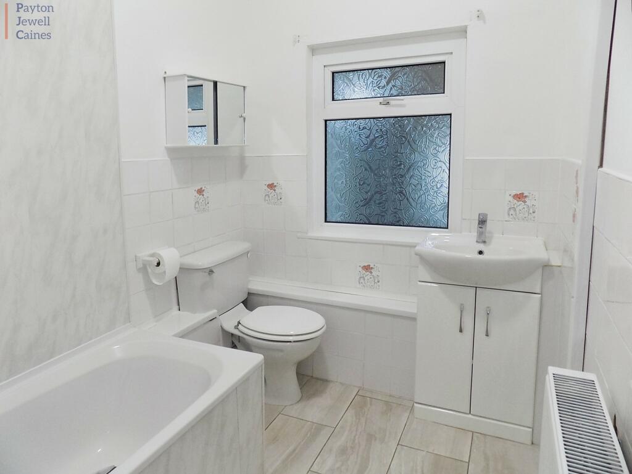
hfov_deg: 73.9
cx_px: 316
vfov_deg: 58.9
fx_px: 420
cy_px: 237
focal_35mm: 23
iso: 160
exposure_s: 1/30
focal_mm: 4
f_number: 3.1
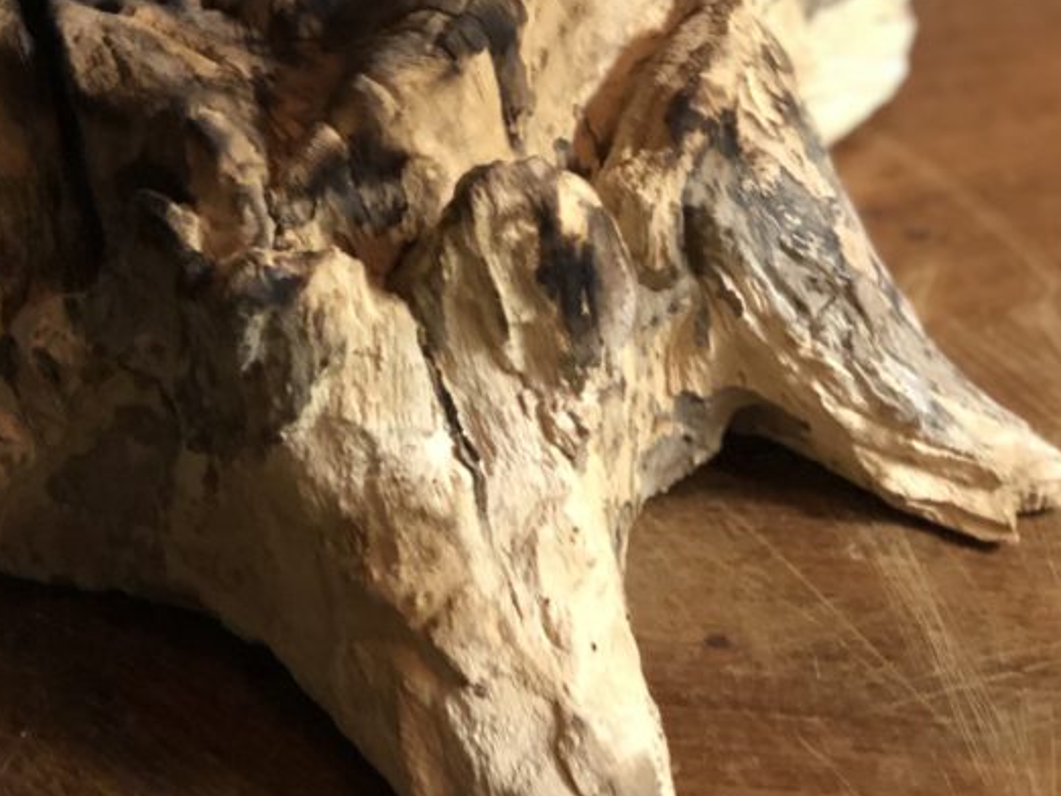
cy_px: 87
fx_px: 3128
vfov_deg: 14.4
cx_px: 362
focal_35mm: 102
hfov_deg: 19.2
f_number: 2.4
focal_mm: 6
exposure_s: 1/8
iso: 160
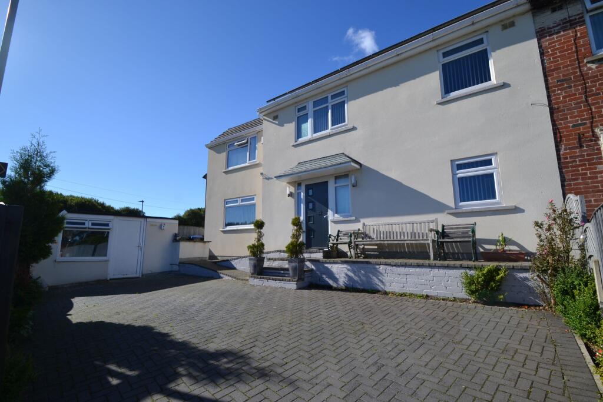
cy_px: 201
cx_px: 302
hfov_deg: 100.4
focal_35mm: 15
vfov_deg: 77.3
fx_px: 251
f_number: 7.1
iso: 100
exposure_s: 1/200
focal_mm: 10
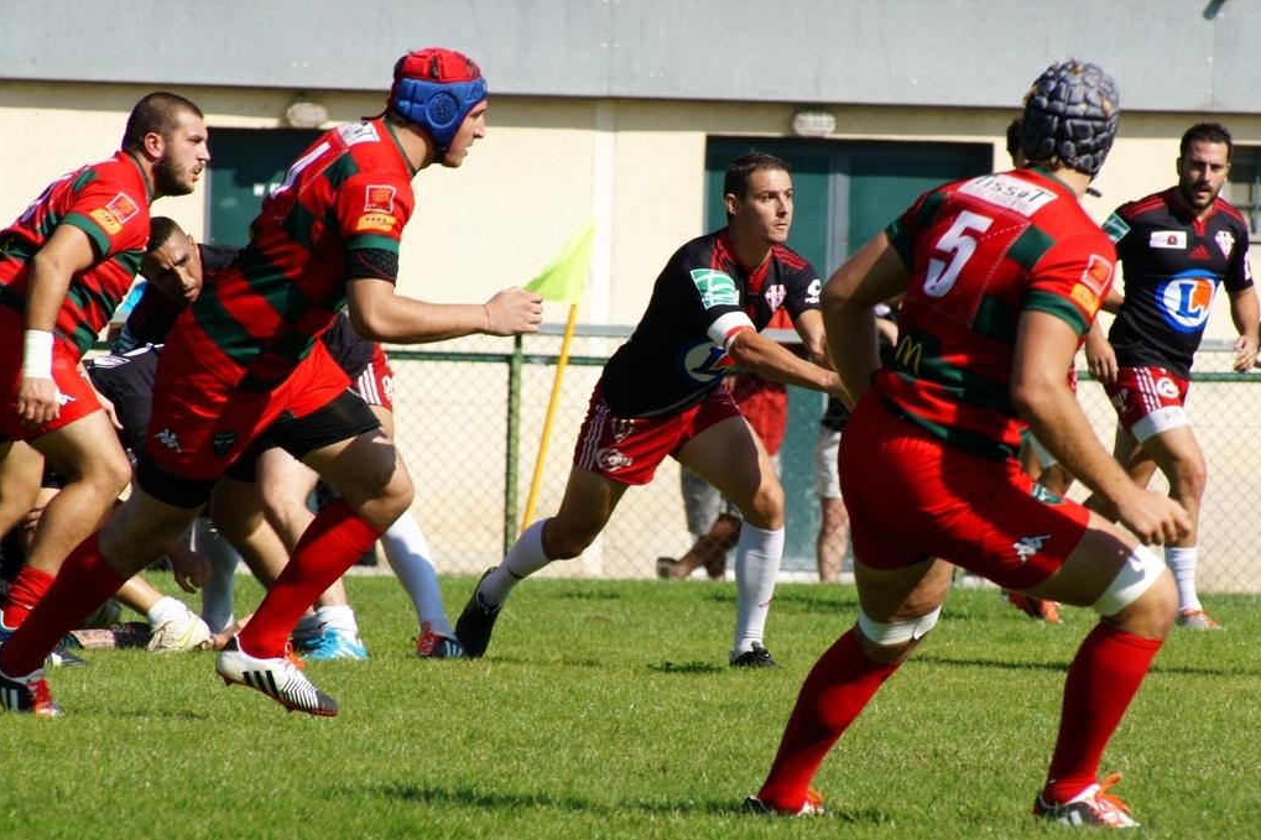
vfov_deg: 3.0
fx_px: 15829
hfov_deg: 4.6
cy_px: 419
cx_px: 630
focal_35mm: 452
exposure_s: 1/640
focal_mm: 300
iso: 400
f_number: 11
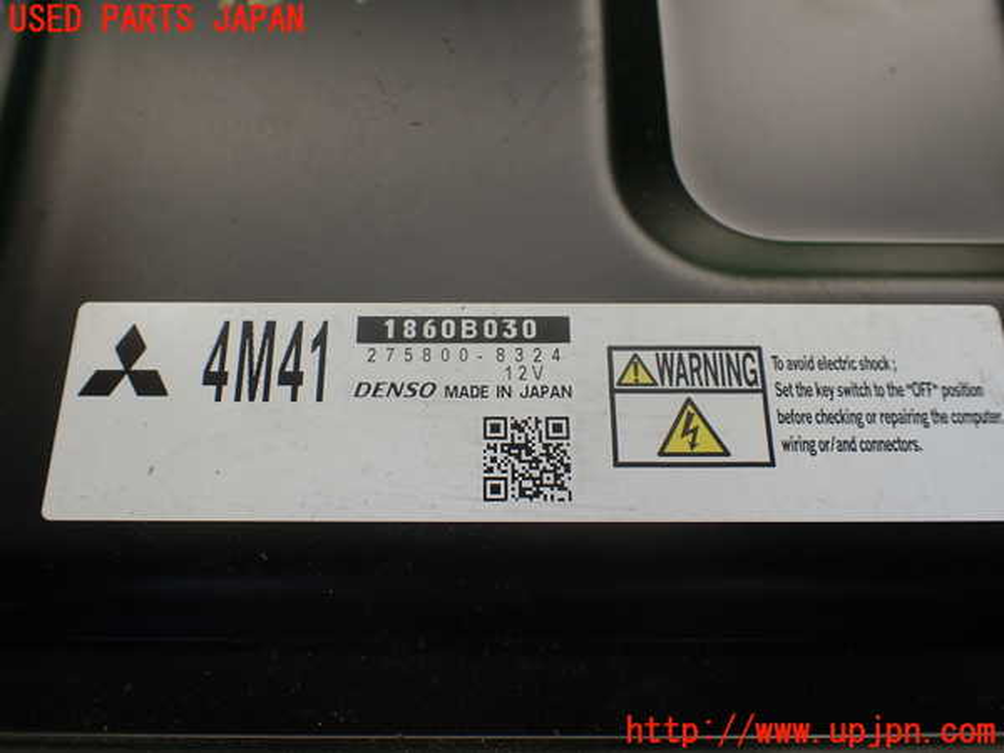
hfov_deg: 60.0
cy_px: 376
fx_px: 870
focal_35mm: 30
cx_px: 502
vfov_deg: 46.8
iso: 100
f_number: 3.2
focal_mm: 5.4
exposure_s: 1/160
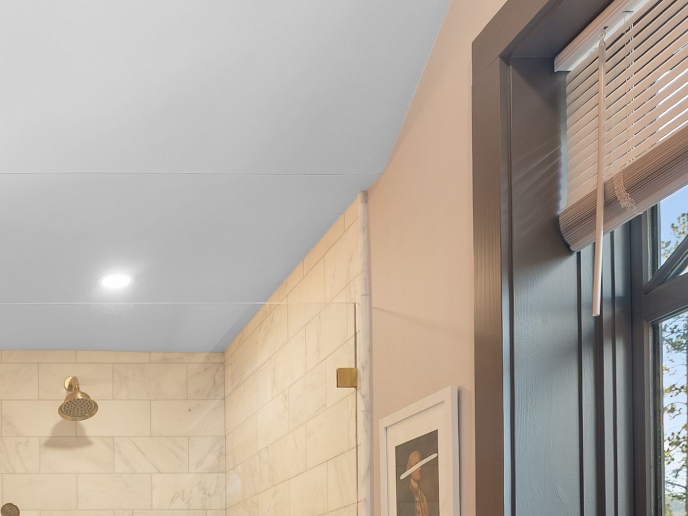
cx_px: -23
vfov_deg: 29.9
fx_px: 815
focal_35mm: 41
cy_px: 625
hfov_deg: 39.5
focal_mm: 14
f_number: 7.1
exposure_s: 1/10
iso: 250
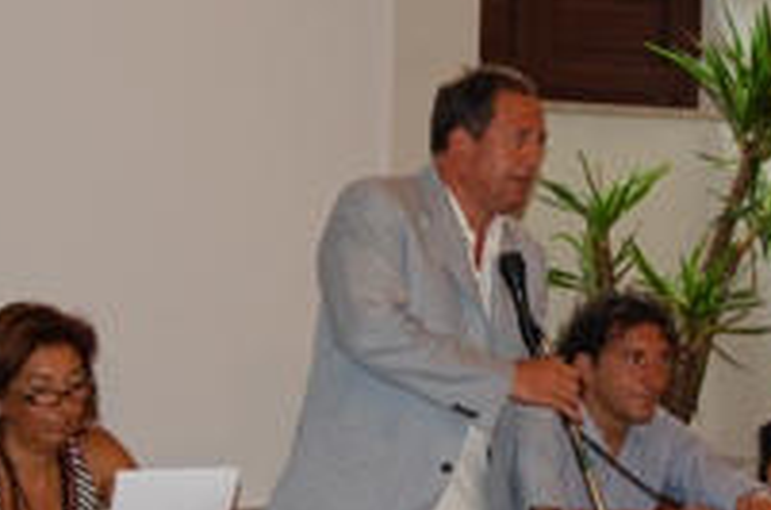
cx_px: 583
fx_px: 2863
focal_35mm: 134
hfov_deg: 15.3
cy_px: 199
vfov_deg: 10.2
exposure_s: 1/60
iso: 400
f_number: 5
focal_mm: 40
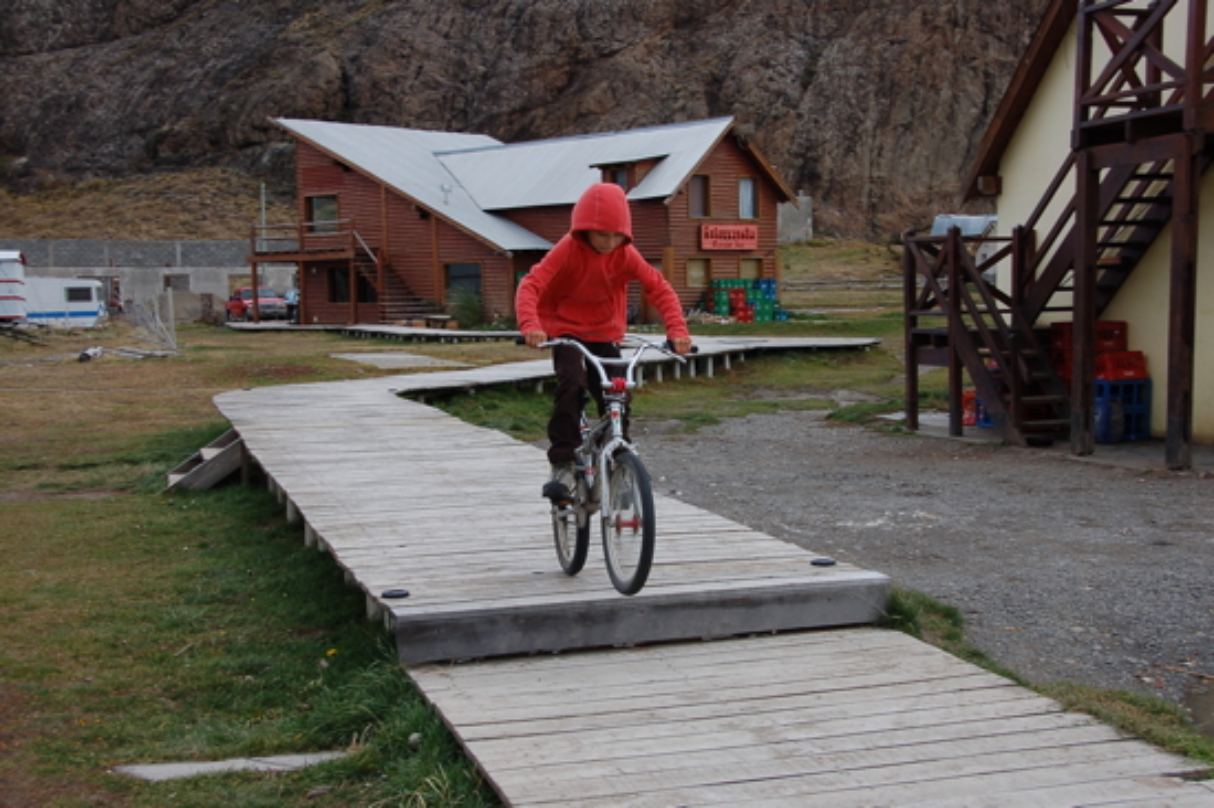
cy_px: 404
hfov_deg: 41.1
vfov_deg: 28.0
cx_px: 607
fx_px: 1618
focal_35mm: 48
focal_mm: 32
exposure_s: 1/160
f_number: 6.3
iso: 200
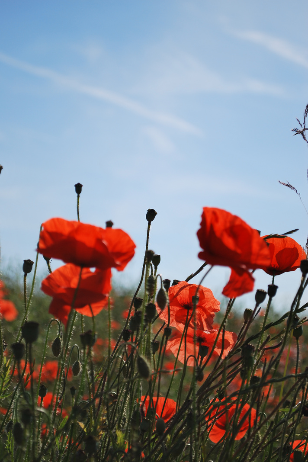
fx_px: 1072
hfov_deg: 16.4
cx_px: 153
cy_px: 229
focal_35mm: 84
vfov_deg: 24.3
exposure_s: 1/1000
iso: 110
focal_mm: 55
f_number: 5.6
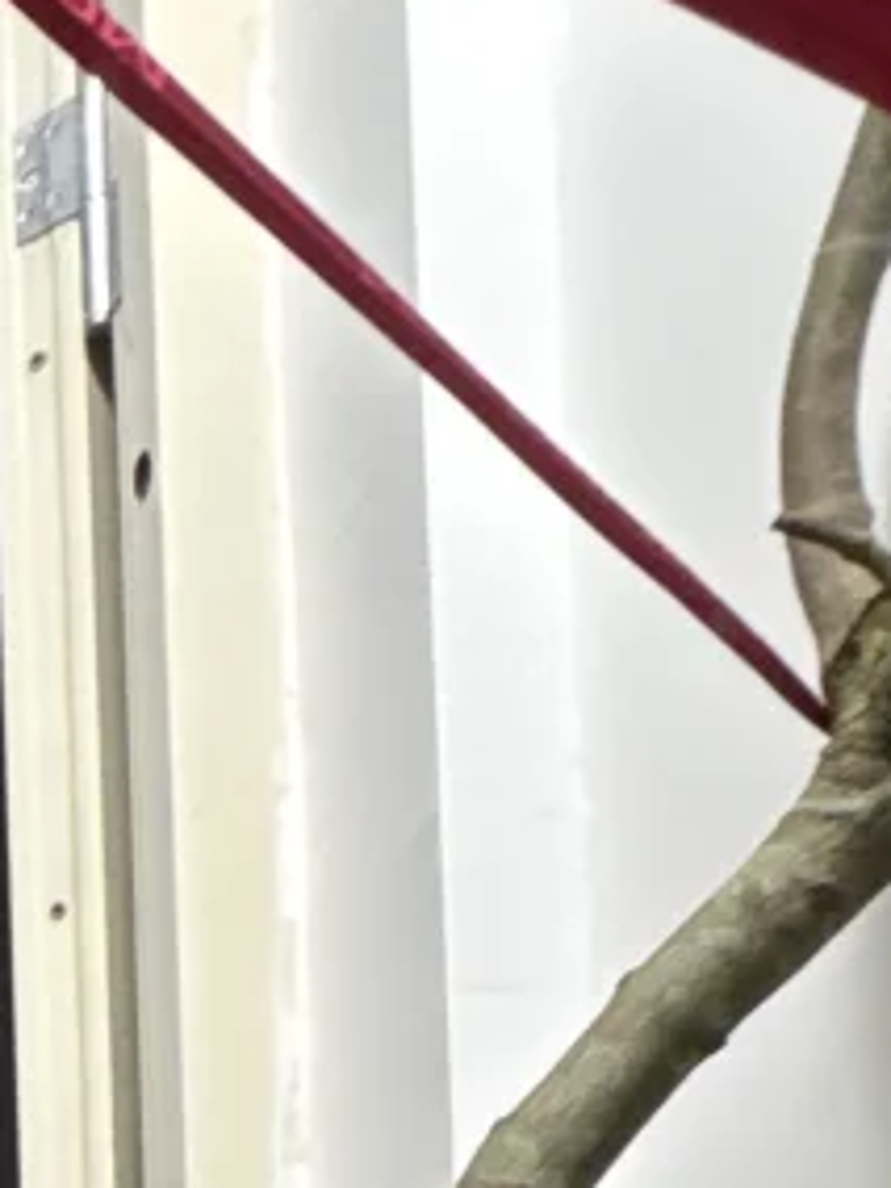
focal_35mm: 71
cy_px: 1564
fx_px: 2437
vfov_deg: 23.9
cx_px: -870
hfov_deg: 16.2
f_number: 2.2
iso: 1000
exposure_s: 1/33
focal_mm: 2.22
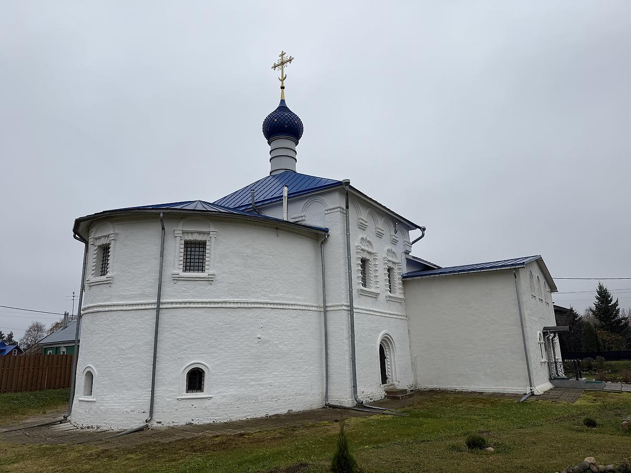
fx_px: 437
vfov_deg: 56.8
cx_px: 316
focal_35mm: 24
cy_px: 236
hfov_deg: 71.6
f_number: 1.78
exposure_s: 1/1855
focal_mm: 6.76
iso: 80
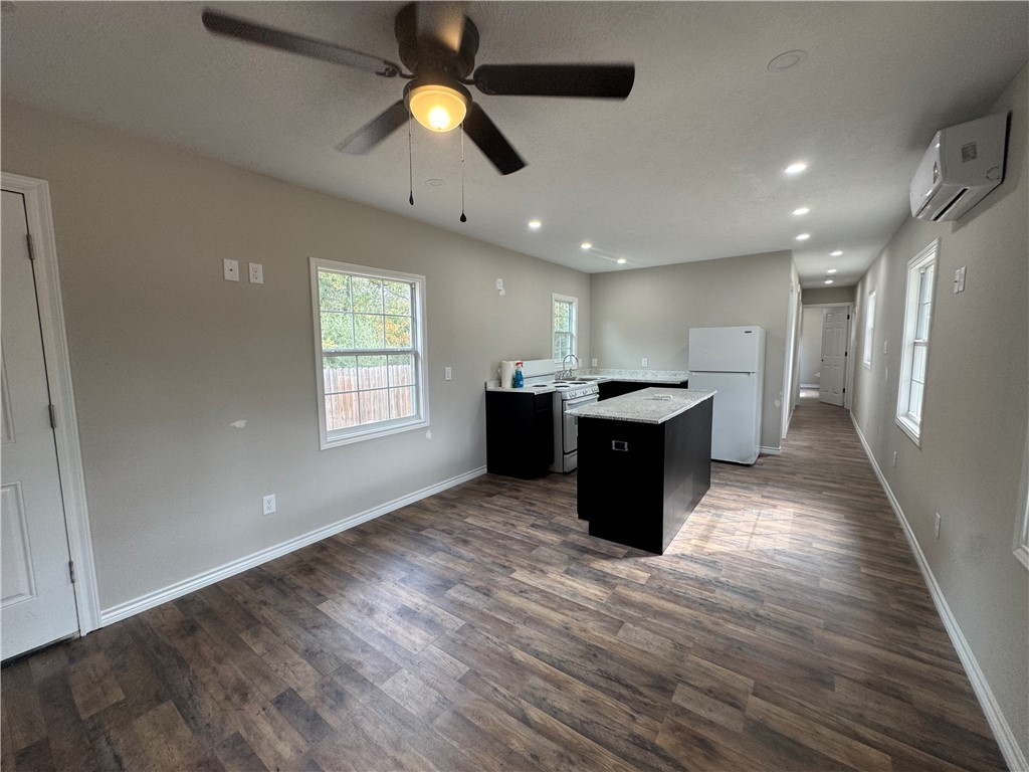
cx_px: 514
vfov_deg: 85.7
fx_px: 416
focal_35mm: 14
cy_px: 386
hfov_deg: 102.1
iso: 100
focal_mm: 2.22
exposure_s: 1/120
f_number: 2.2
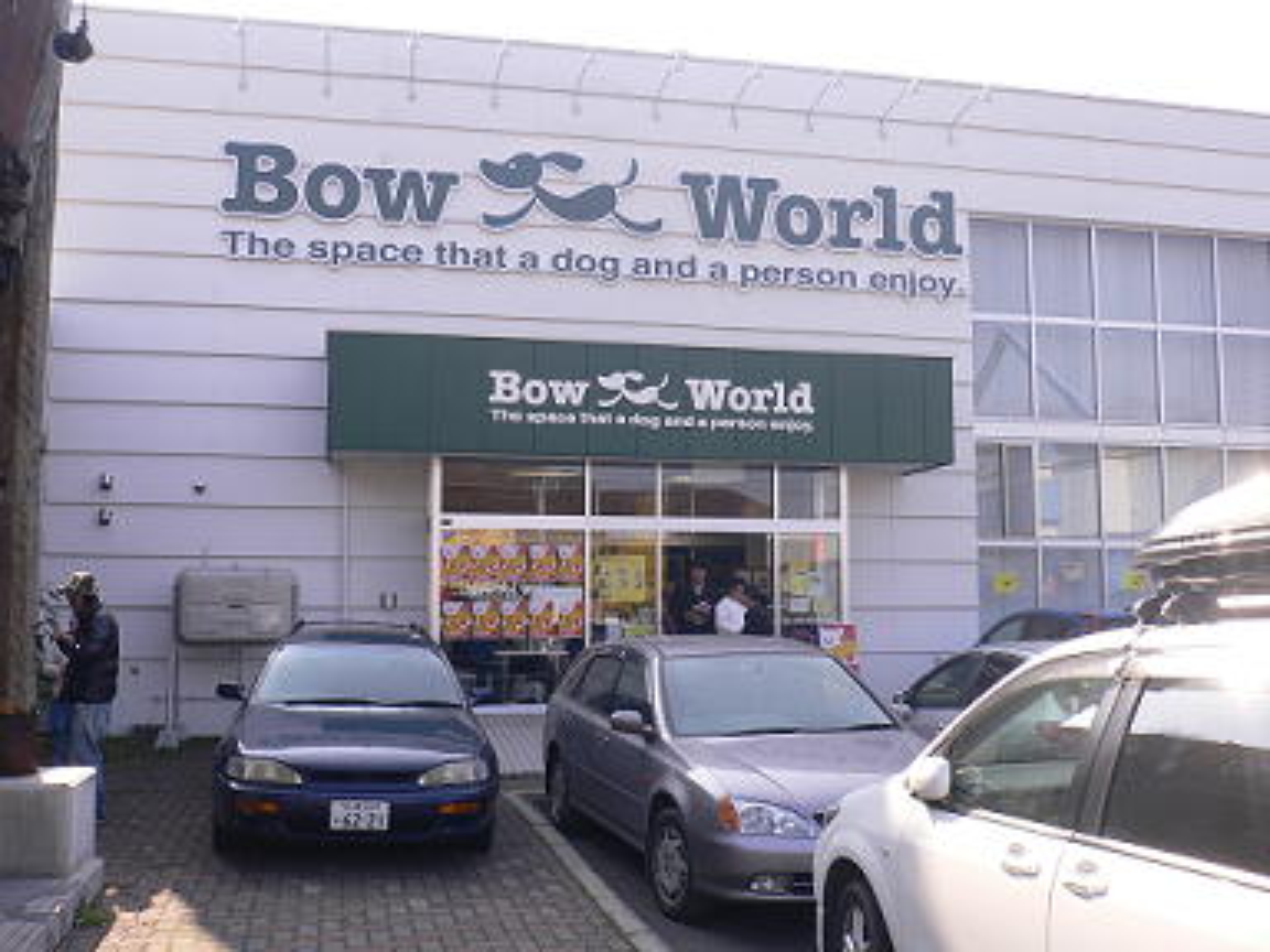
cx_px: 635
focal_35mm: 35
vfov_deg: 40.7
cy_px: 476
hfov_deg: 52.6
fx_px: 1284
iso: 80
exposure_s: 1/125
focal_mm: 5.8
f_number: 5.6
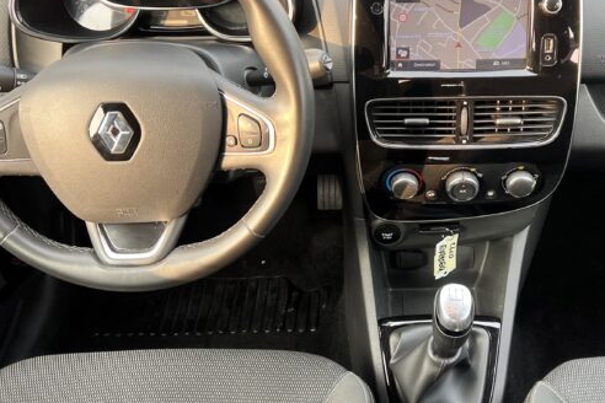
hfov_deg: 43.7
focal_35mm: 44
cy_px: 174
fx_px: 739
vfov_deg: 30.5
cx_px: 414
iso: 64
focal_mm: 5.7
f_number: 1.5
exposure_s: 1/121
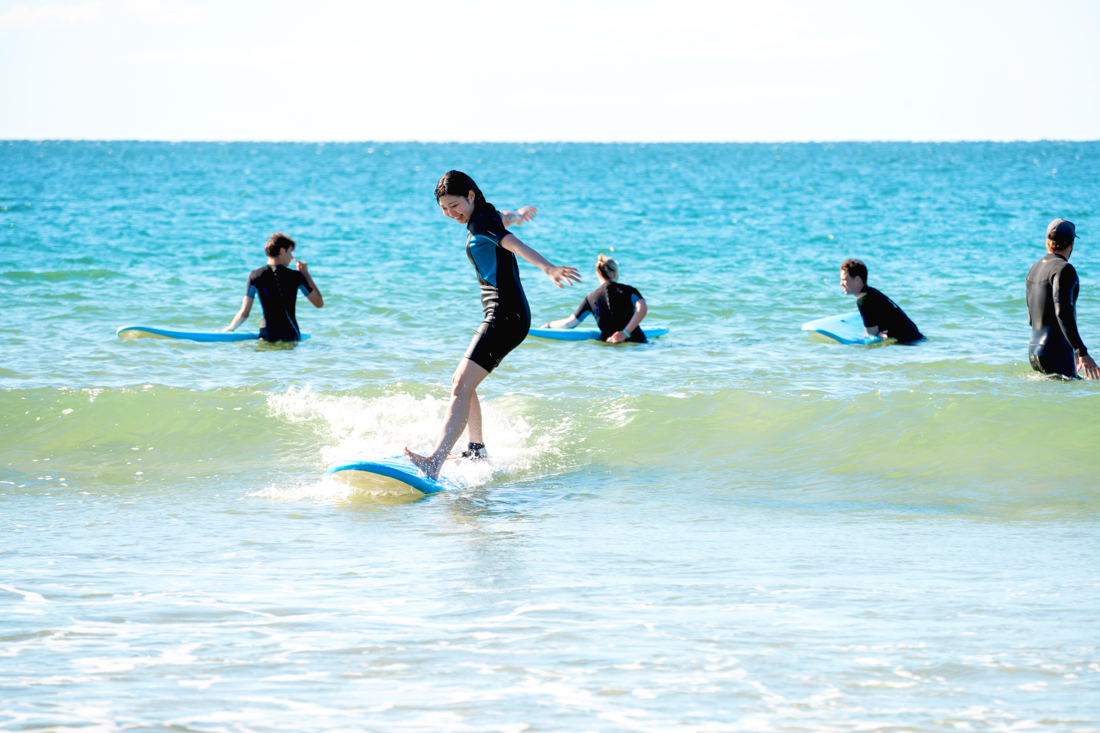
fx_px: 9197
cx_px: 551
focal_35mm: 301
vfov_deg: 4.6
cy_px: 366
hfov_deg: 6.8
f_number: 10
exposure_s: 1/200
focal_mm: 300
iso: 200
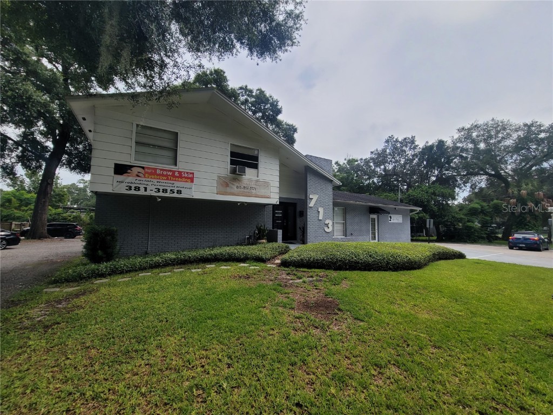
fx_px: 208
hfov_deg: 106.2
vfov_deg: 89.9
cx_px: 276
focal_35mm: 13
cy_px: 208
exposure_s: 1/1610
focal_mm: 2.2
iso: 50
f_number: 2.2
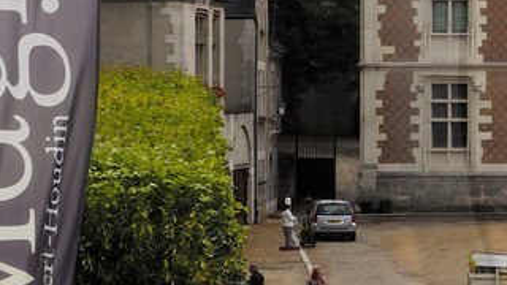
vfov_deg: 5.5
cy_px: 76
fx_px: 2958
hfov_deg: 9.2
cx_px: 1039
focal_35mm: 220
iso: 100
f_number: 10
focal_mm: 28
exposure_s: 1/160
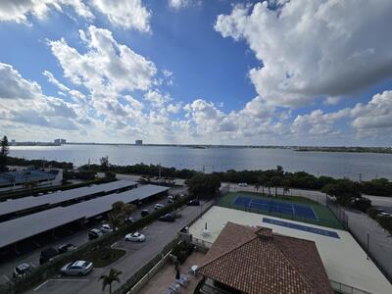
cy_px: 147
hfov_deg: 106.2
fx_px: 147
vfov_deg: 89.9
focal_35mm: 13
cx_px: 196
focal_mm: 2.2
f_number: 2.2
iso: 50
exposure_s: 1/4953
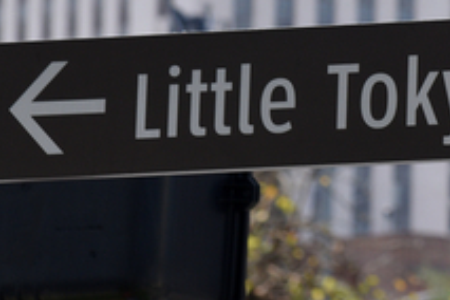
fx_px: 4812
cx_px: 976
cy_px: -42
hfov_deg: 5.2
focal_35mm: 385
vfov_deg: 3.6
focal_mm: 82
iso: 100
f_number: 6.3
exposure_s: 1/640
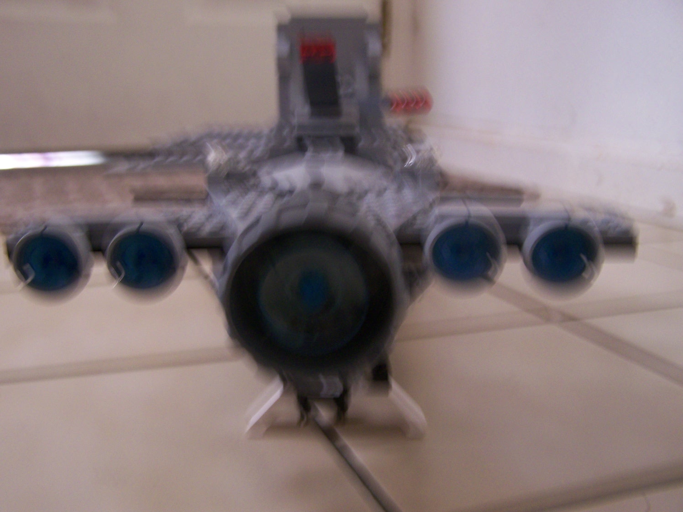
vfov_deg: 37.7
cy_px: 256
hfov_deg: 49.0
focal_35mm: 38
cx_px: 342
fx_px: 750
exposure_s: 1/8
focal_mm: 6.3
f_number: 2.8
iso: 160
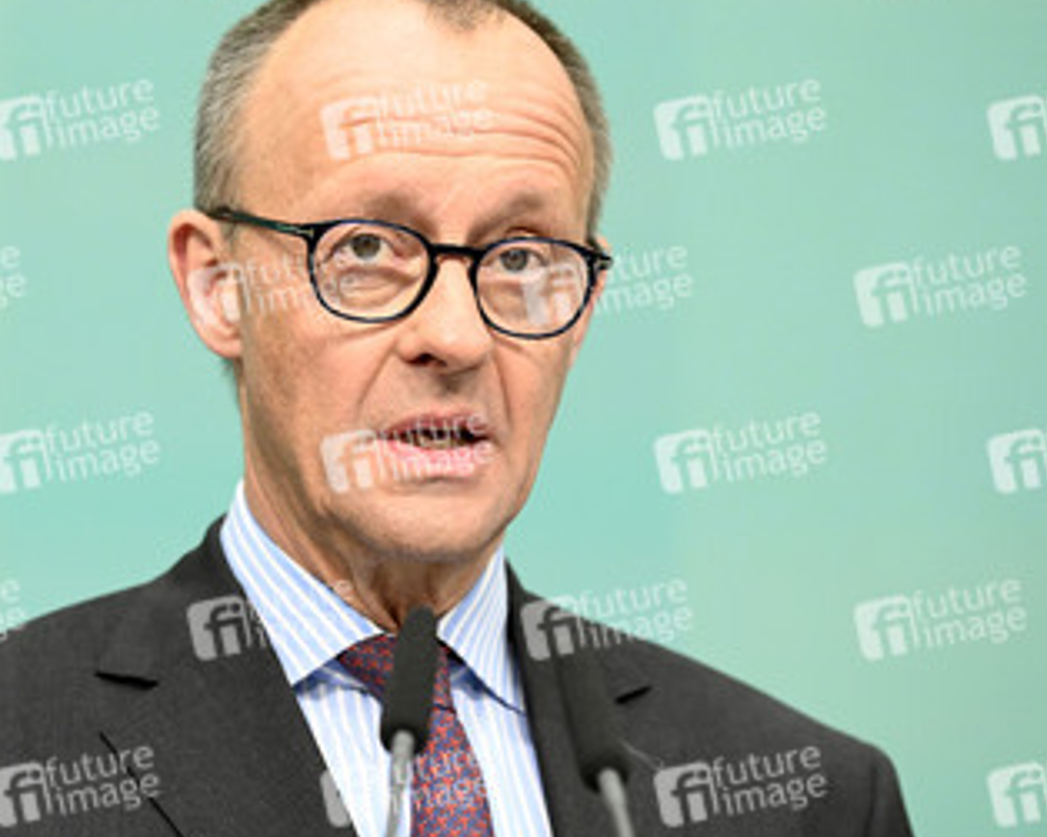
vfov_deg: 7.0
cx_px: 318
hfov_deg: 8.7
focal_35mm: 222
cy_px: 370
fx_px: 6877
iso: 5000
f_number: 4
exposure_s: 1/640
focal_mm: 165
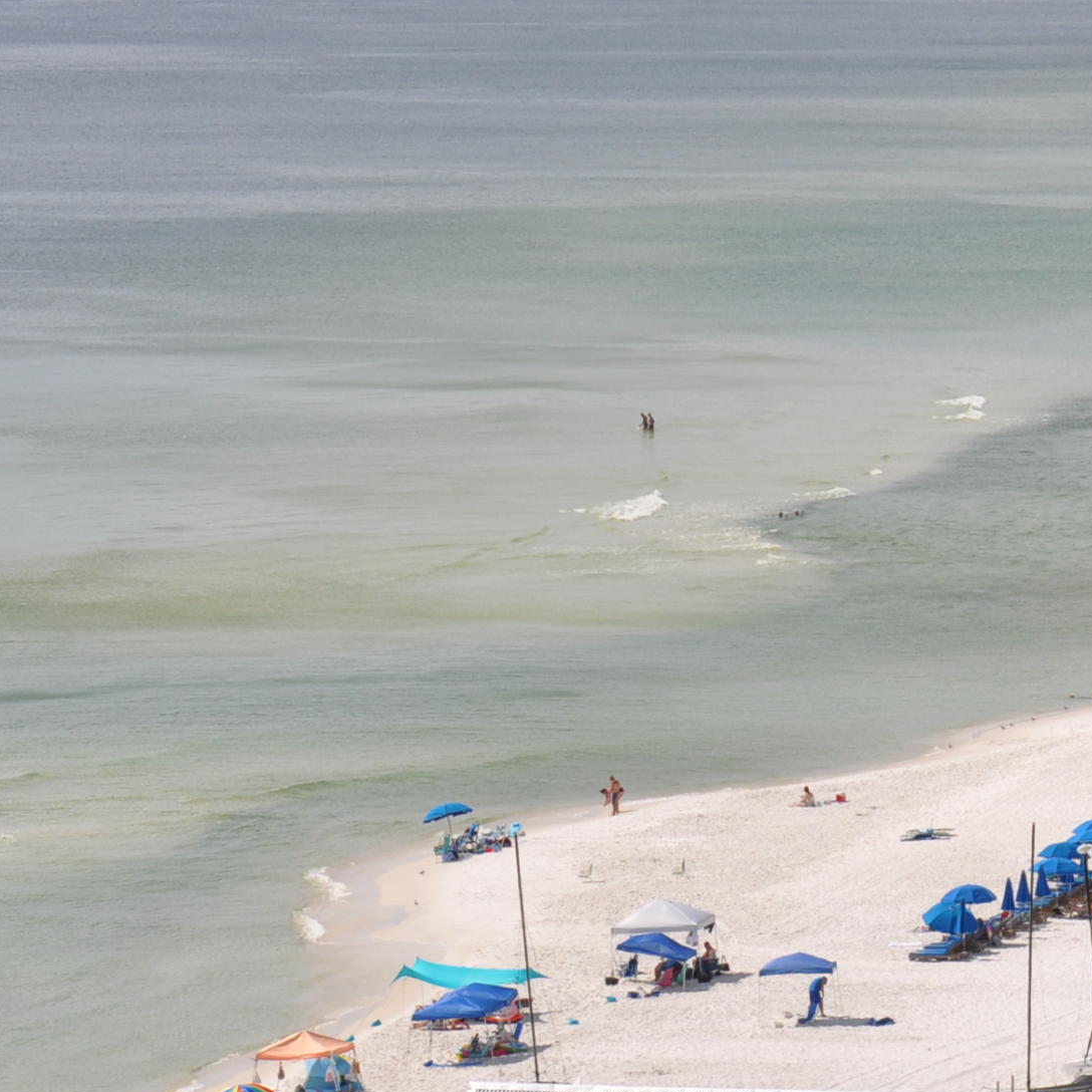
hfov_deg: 5.5
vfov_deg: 5.5
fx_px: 11278
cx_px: 892
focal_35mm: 316
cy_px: 130
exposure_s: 1/400
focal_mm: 90
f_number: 10
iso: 200
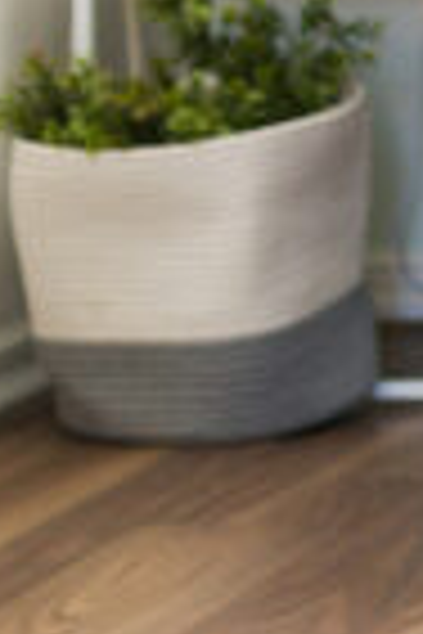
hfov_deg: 4.8
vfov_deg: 8.0
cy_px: -313
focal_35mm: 254
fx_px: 4476
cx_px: 1742
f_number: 1.8
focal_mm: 35
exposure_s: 1/160
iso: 400
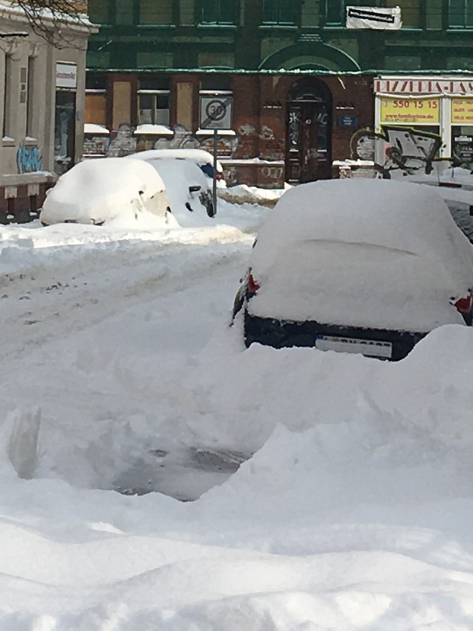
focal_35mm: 141
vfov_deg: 13.5
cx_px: 240
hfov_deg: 10.5
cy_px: -185
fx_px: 2568
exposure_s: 1/1748
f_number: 2.2
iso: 25
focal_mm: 4.15
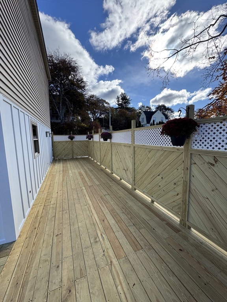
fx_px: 122
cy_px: 151
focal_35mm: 14
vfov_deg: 102.1
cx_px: 114
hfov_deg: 85.7
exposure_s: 1/741
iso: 40
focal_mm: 2.22
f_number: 2.2
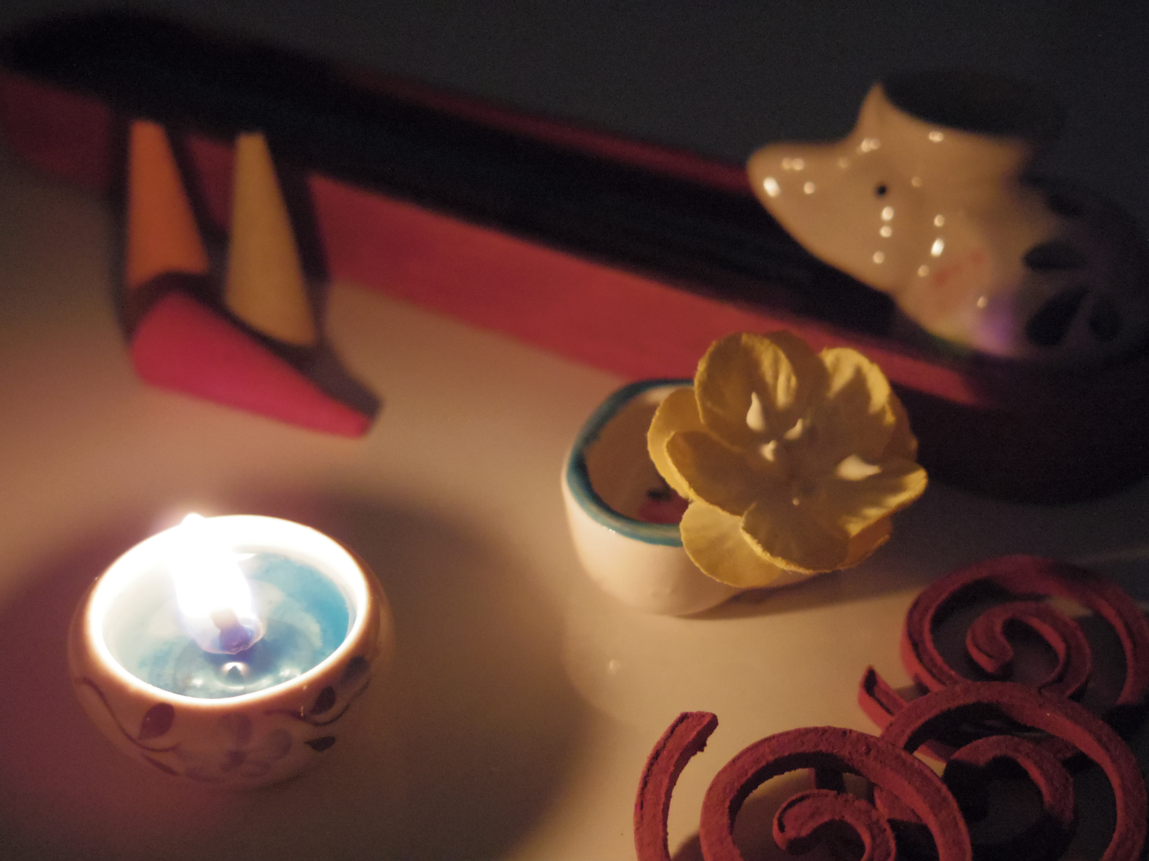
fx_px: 1560
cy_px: 430
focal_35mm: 47
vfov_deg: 30.9
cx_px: 574
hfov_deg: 40.4
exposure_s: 1/80
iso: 1600
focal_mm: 8.5
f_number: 1.9
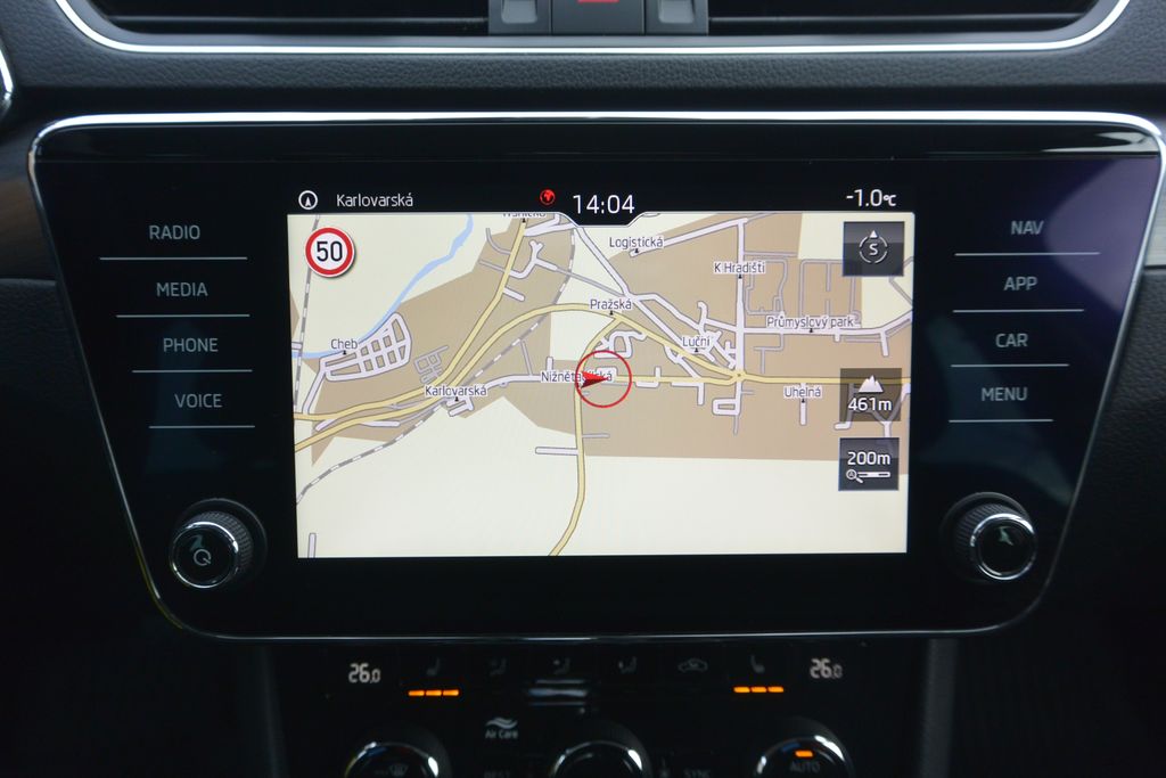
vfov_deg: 47.9
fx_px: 875
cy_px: 389
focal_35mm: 27
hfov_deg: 67.4
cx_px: 583
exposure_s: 1/160
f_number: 3.5
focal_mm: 10
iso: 200
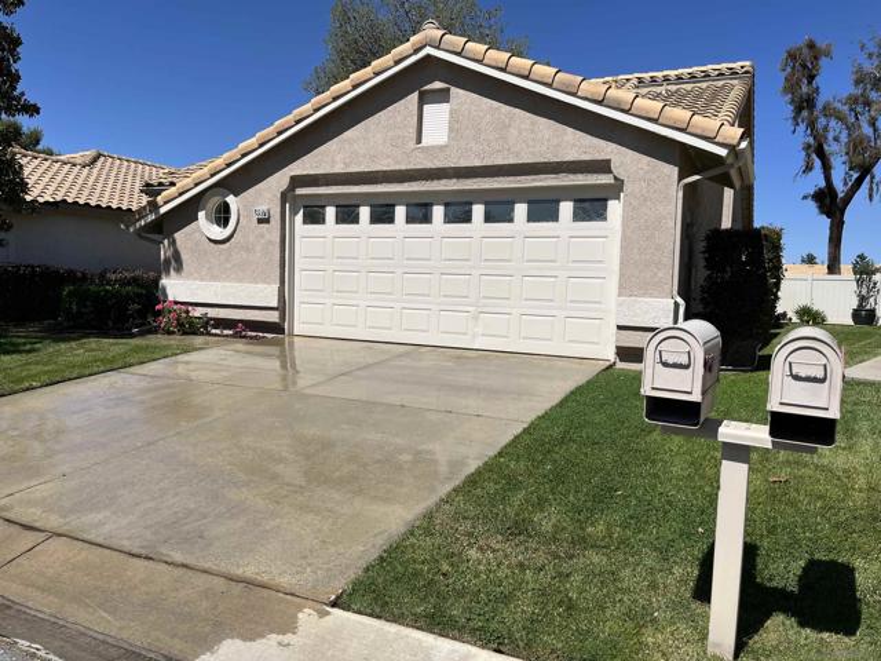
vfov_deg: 53.1
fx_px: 662
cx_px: 440
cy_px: 330
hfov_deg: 67.3
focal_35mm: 26
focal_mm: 5.1
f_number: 1.6
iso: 50
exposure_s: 1/6173
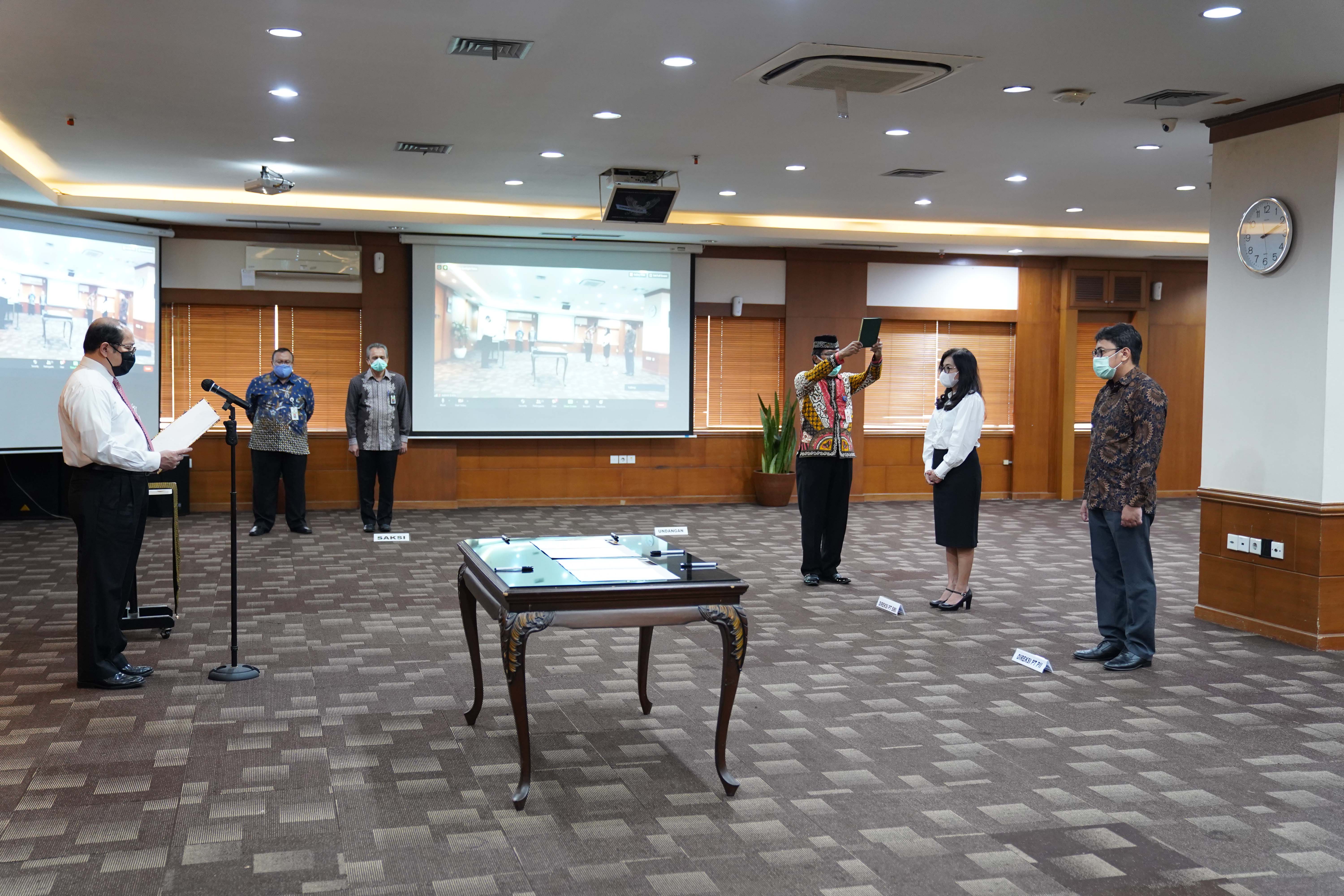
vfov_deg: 35.9
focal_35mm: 37
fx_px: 1381
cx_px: 672
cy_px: 448
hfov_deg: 51.9
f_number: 2.8
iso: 2500
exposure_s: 1/100
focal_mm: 37
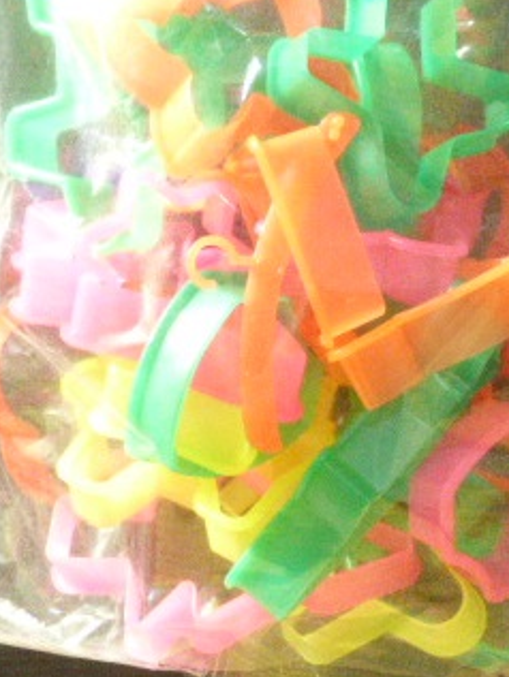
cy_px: 280
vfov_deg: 48.7
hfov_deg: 37.7
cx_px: 274
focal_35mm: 38
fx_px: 745
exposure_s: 1/13
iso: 1600
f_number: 8
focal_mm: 5.53
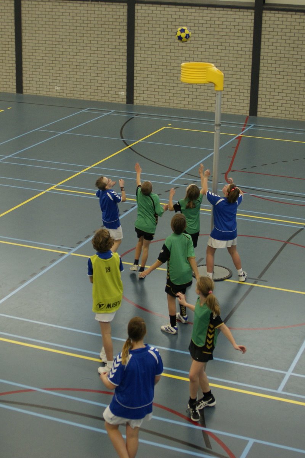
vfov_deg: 46.4
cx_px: 152
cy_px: 229
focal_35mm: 42
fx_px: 534
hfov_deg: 31.9
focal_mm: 28
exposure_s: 1/200
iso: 400
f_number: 2.8
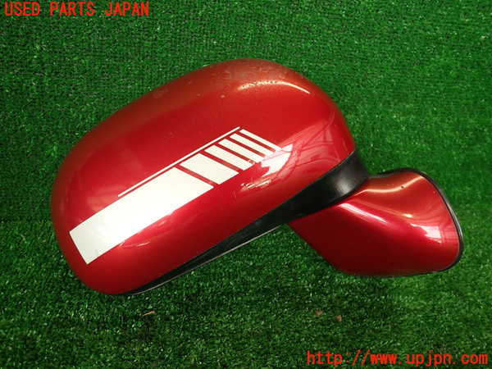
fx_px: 355
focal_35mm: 25
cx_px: 246
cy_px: 184
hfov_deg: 69.4
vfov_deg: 54.9
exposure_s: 1/80
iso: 100
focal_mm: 4.5
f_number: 2
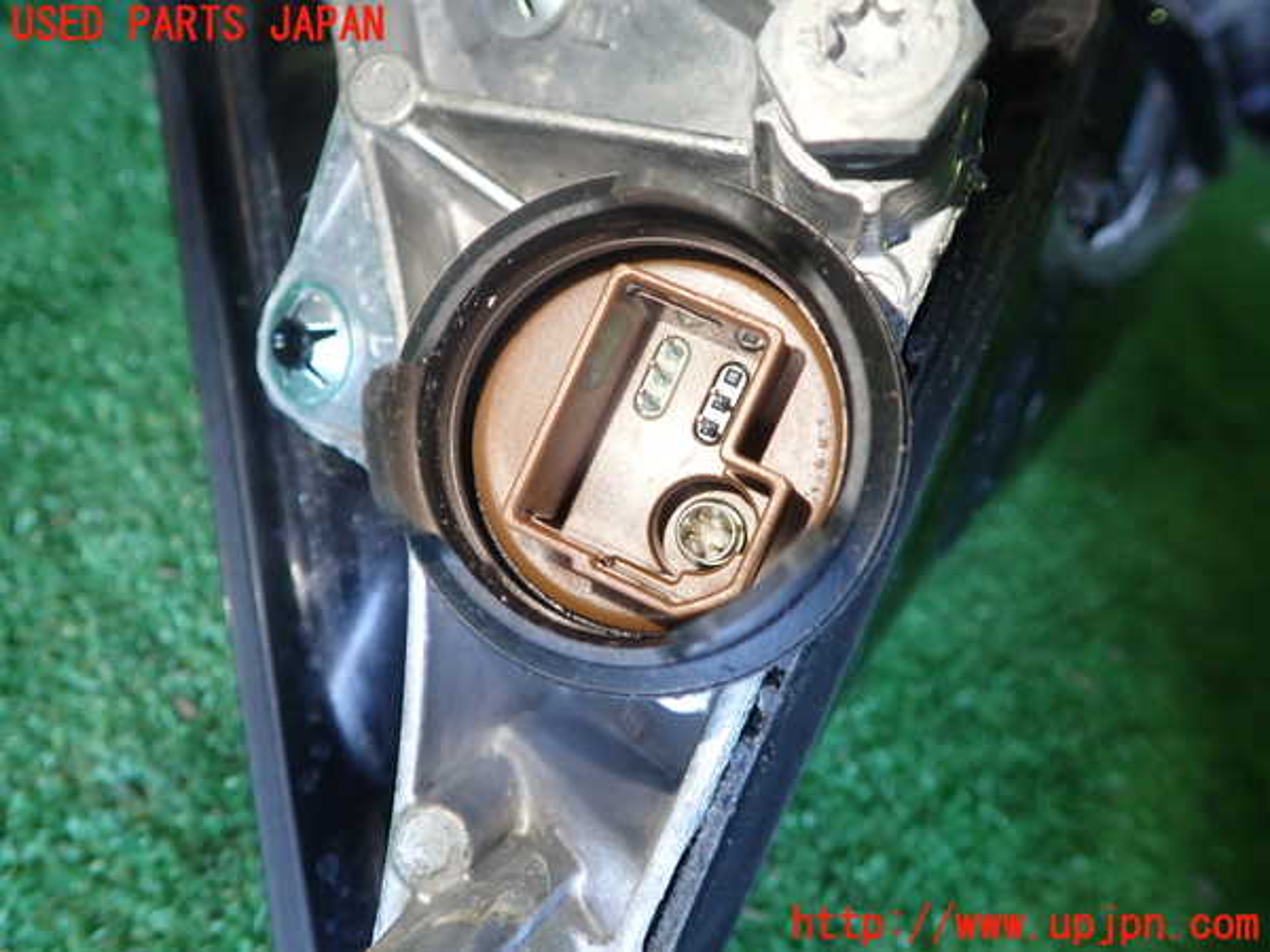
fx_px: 1027
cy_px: 476
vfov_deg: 49.7
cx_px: 635
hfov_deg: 63.4
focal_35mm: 28
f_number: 2.2
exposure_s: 1/50
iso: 200
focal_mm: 5.05
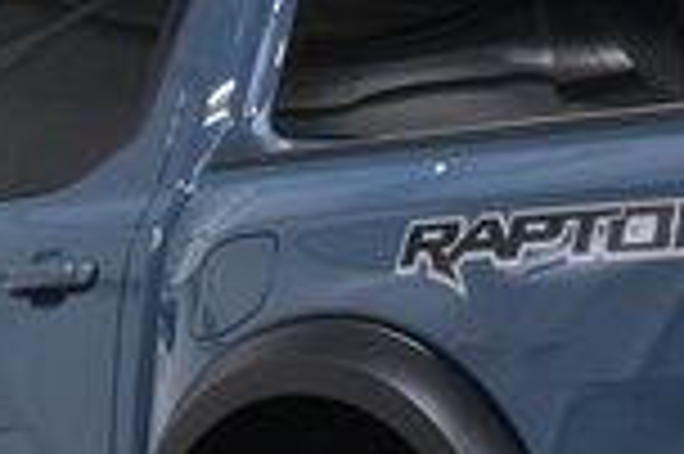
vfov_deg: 6.0
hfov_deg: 9.0
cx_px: 549
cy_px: 420
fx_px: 4327
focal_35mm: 228
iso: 1600
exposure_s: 1/60
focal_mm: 36
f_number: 6.3
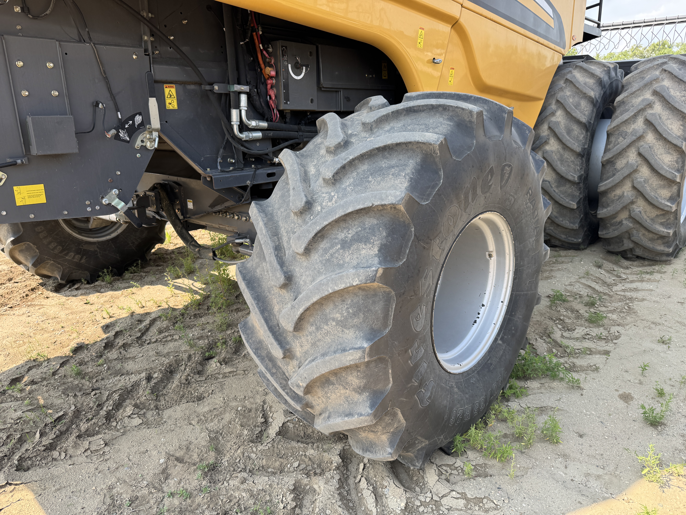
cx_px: 343
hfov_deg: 71.6
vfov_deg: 56.8
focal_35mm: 24
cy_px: 258
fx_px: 476
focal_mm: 6.76
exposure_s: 1/773
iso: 80
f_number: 1.78
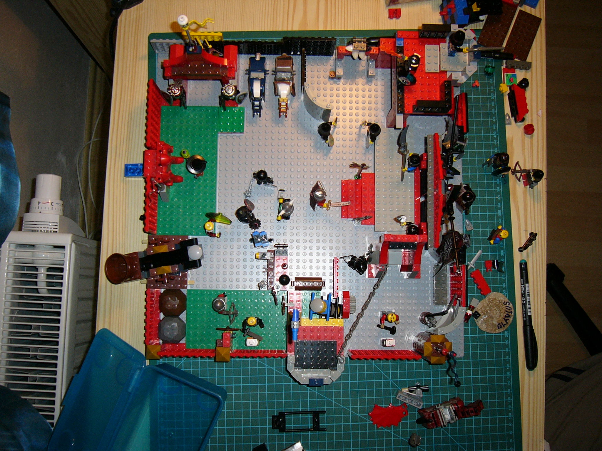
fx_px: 609
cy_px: 226
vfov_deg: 40.7
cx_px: 301
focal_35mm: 35
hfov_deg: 52.6
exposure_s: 1/60
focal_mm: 5.8
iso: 100
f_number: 2.8
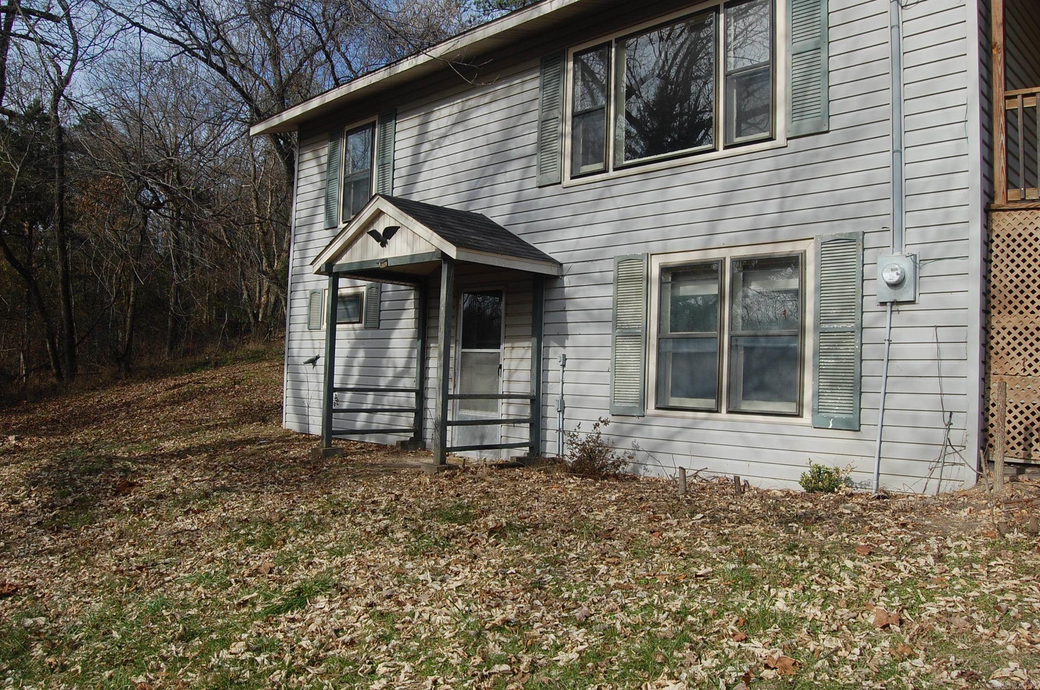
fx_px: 779
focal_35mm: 27
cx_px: 520
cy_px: 345
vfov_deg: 47.8
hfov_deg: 67.5
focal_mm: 18
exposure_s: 1/250
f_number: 9
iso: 200
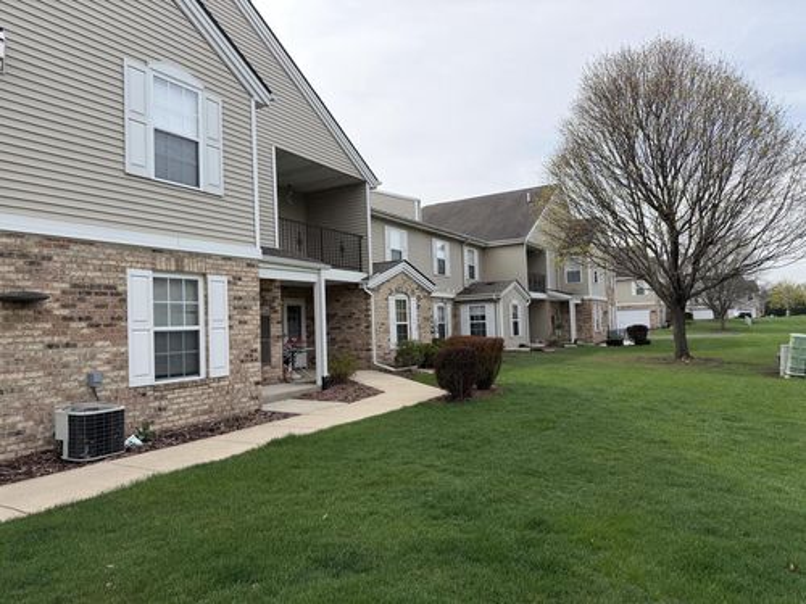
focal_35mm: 24
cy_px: 302
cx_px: 403
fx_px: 559
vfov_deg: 56.8
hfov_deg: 71.6
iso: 100
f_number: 1.78
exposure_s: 1/3279
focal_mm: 6.76
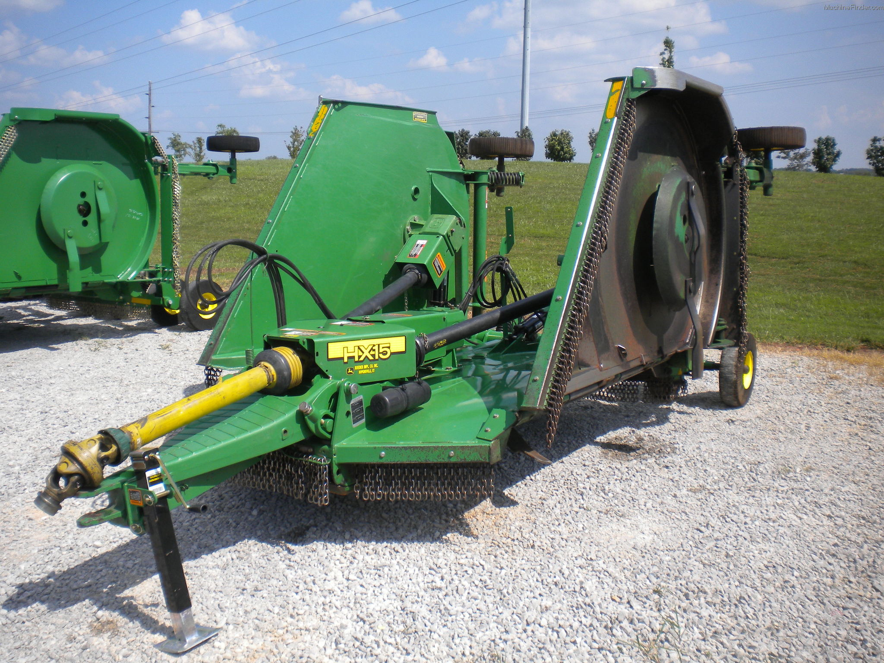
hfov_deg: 52.6
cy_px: 332
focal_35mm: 35
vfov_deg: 40.7
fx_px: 894
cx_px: 442
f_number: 4.6
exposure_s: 1/678
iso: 80
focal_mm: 6.3
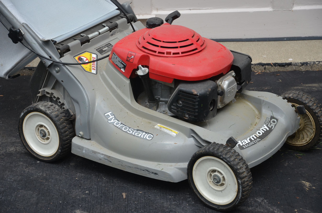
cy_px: 106
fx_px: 1004
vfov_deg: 12.1
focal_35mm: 112
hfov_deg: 18.2
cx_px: 161
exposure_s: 1/250
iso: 450
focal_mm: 75
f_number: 5.3
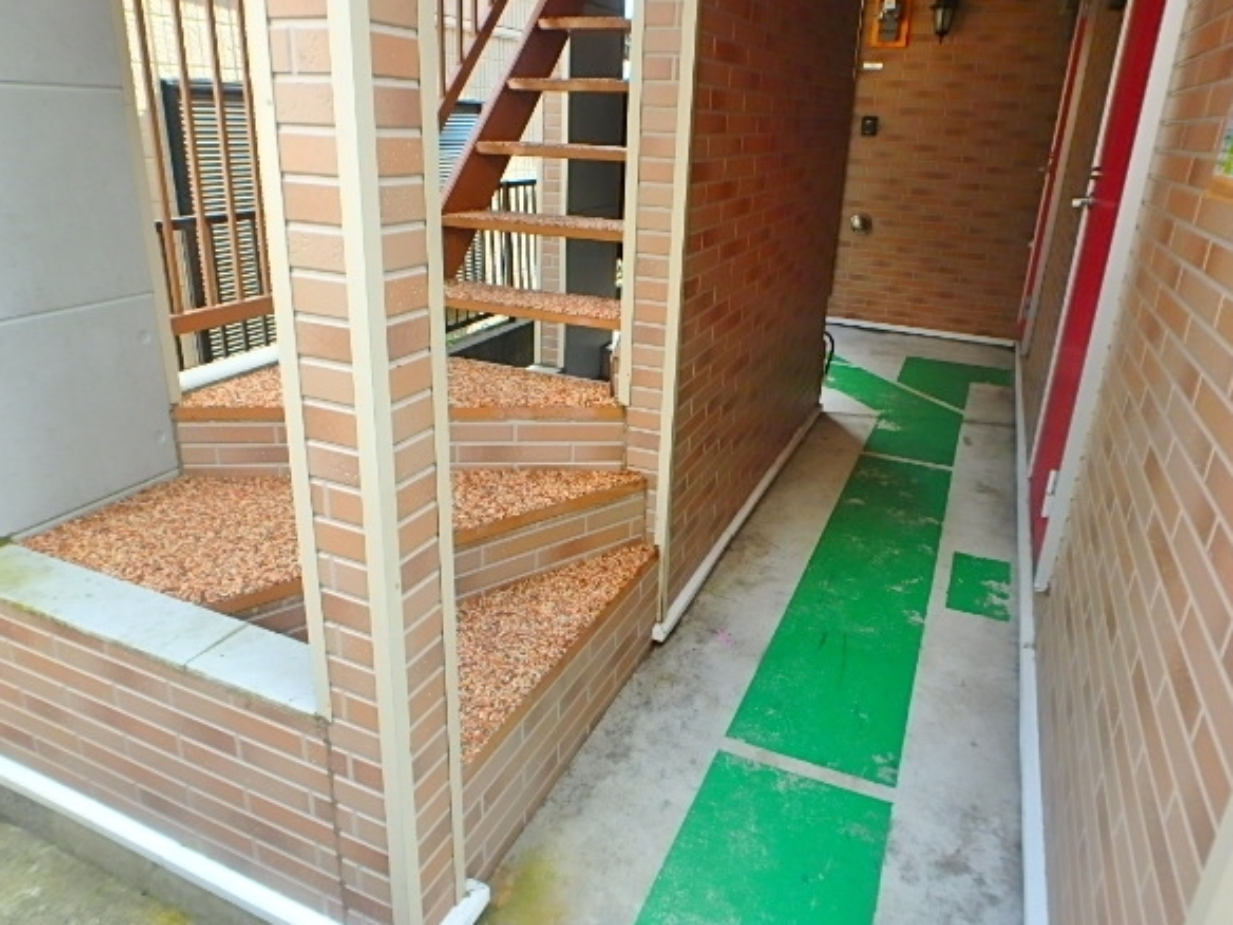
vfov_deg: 58.8
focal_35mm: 23
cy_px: 437
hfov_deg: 73.9
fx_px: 819
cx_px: 614
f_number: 3.5
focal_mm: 3.7
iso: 125
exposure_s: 1/125
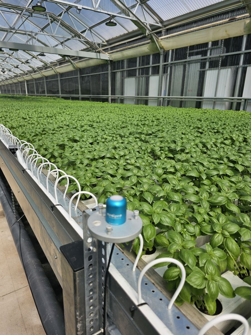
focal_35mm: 23
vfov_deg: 73.9
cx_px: 126
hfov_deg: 58.9
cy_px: 168
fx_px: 222
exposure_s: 1/970
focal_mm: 6.3
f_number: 1.7
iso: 10
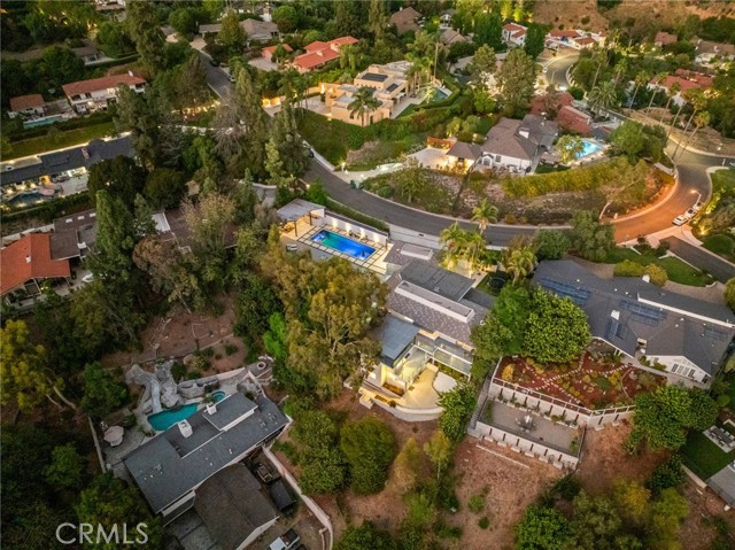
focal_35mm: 24
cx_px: 368
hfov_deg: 71.6
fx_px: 509
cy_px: 275
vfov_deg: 56.8
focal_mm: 12.29
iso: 2200
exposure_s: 1/6
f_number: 2.8
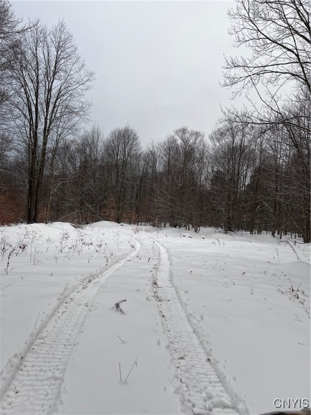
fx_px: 311
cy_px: 208
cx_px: 156
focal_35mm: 26
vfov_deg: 67.3
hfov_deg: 53.1
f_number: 1.5
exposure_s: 1/121
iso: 40
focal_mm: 5.7
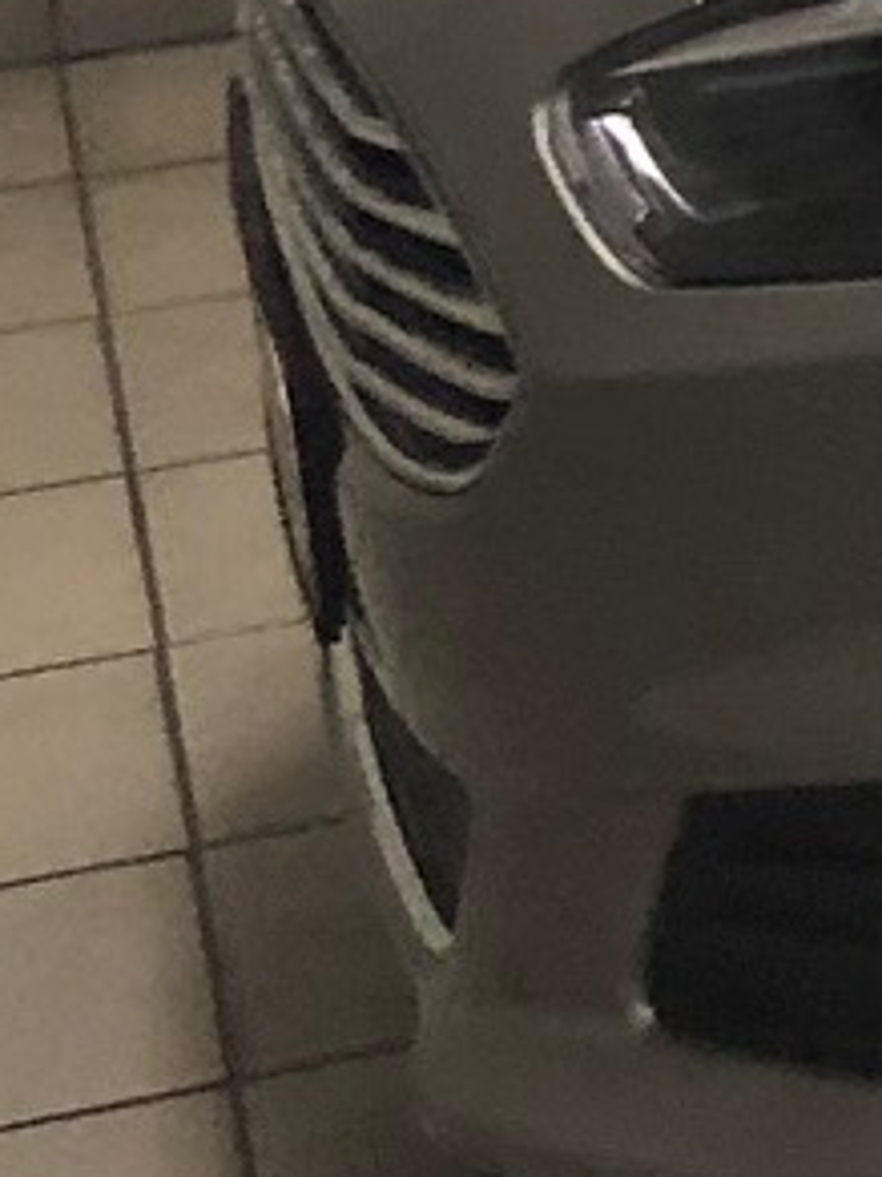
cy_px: -754
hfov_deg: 6.0
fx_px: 6557
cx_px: 3878
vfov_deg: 9.8
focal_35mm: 193
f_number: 1.8
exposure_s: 1/25
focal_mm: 3.99
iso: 40
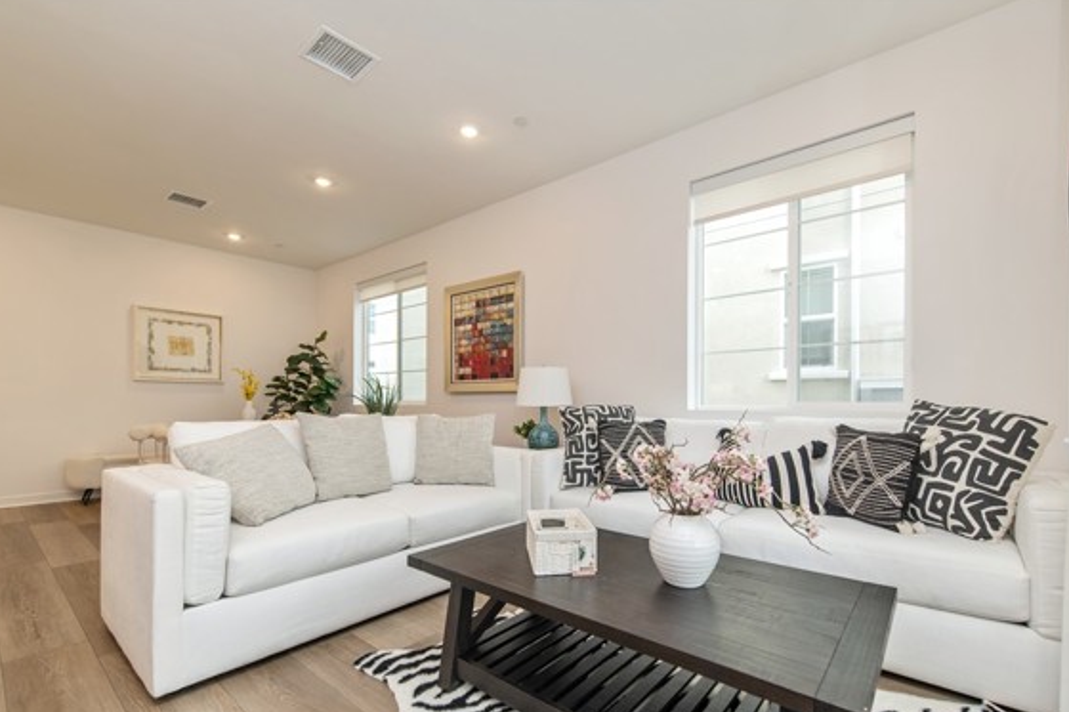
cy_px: 395
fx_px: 475
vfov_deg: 73.5
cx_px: 557
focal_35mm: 16
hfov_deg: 96.7
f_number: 4
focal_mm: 14
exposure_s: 1/60
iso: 200
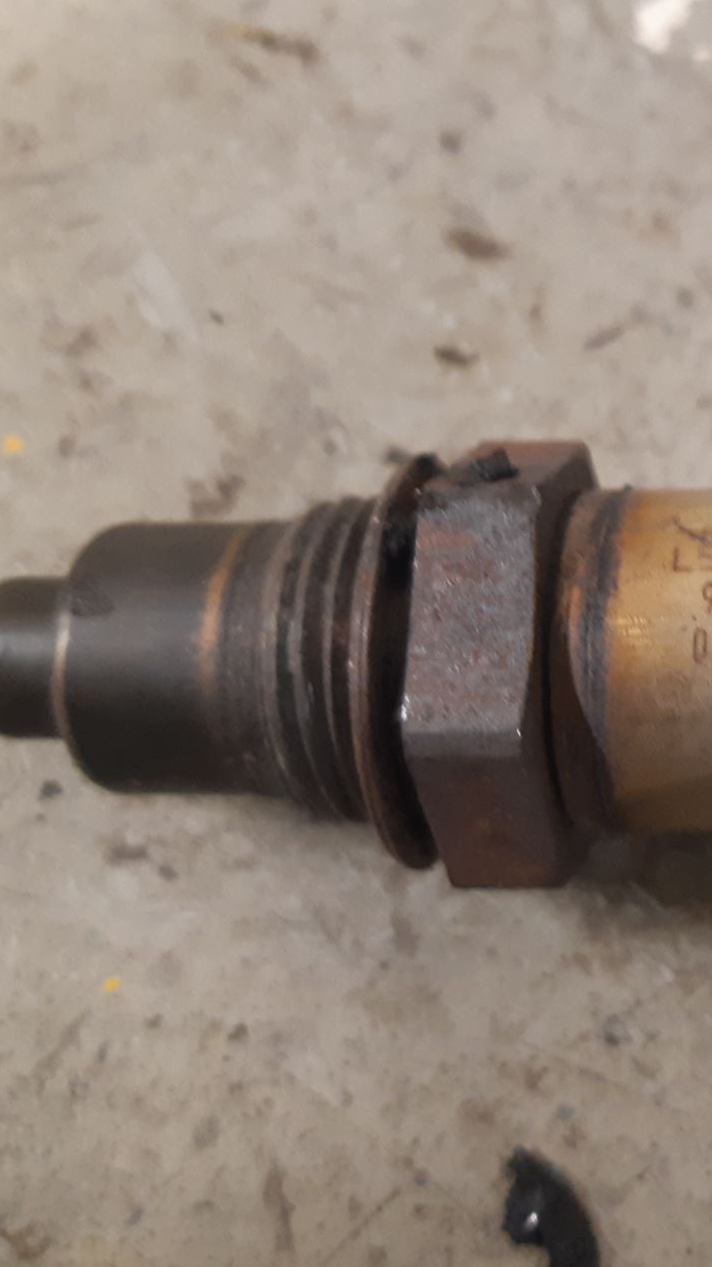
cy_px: 578
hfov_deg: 23.6
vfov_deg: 44.5
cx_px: 865
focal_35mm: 46
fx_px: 1544
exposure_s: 1/25
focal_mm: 3.93
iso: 250
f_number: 1.7
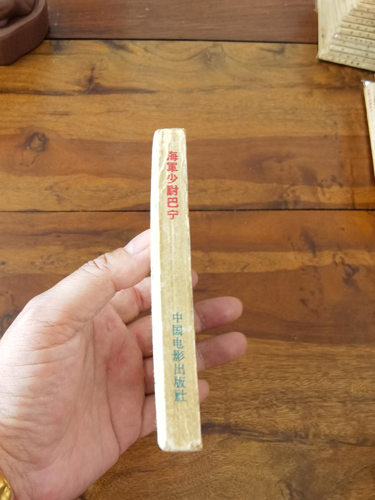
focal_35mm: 27
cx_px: 188
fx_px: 390
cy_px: 250
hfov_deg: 51.4
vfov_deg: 65.3
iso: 160
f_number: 2.2
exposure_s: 1/30
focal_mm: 2.26
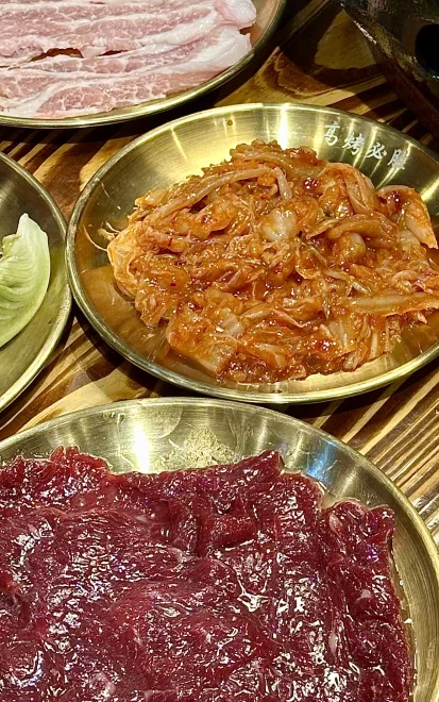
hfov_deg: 11.6
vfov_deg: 18.5
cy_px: 115
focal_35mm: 111
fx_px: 2123
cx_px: 531
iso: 64
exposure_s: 1/50
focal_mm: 6.86
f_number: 1.78
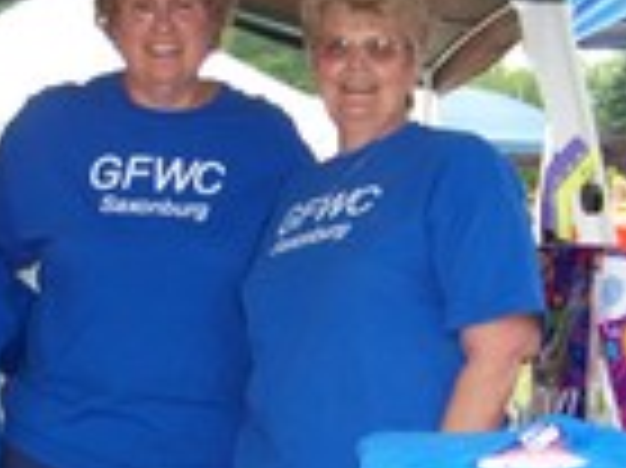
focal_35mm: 101
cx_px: 218
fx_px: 1825
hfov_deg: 19.4
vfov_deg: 14.6
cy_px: 263
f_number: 2.8
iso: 72
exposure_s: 1/80
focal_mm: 5.85
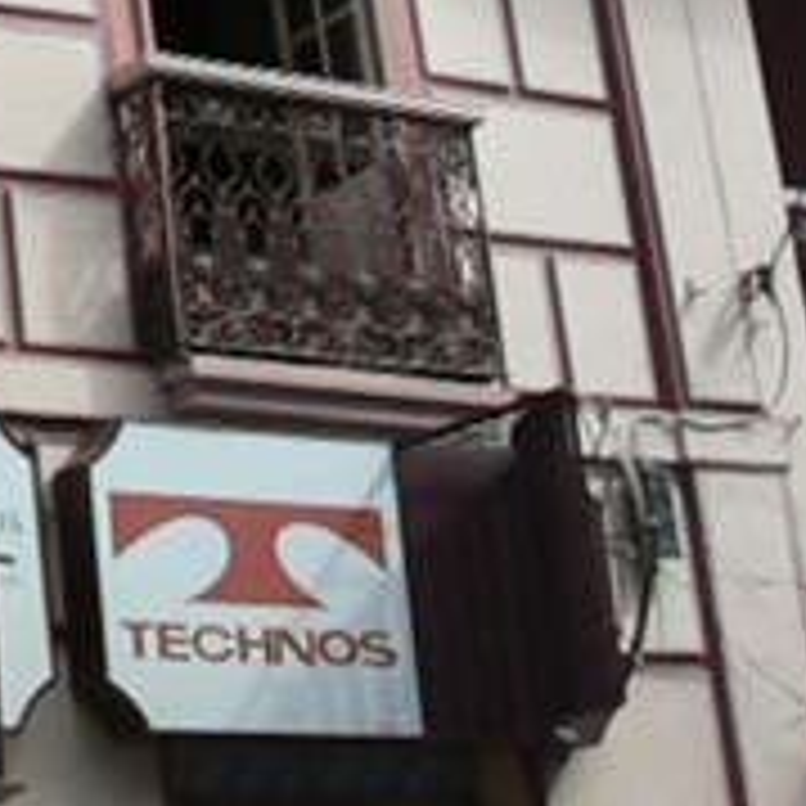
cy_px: 18
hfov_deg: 14.1
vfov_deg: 15.0
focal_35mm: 114
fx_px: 3003
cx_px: -500
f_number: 8
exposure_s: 1/250
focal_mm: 6
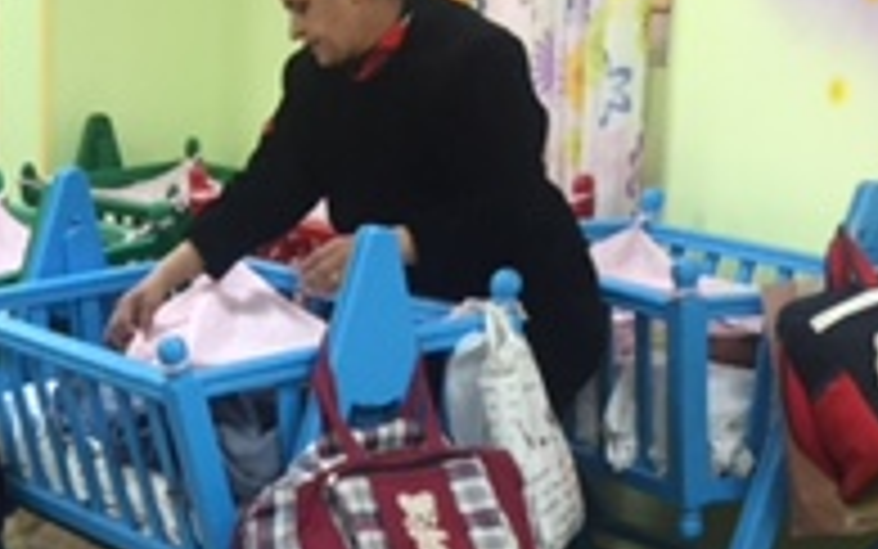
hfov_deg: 19.7
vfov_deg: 12.5
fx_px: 2417
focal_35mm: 101
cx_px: -86
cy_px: 765
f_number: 2.2
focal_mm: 4.15
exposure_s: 1/33
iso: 64
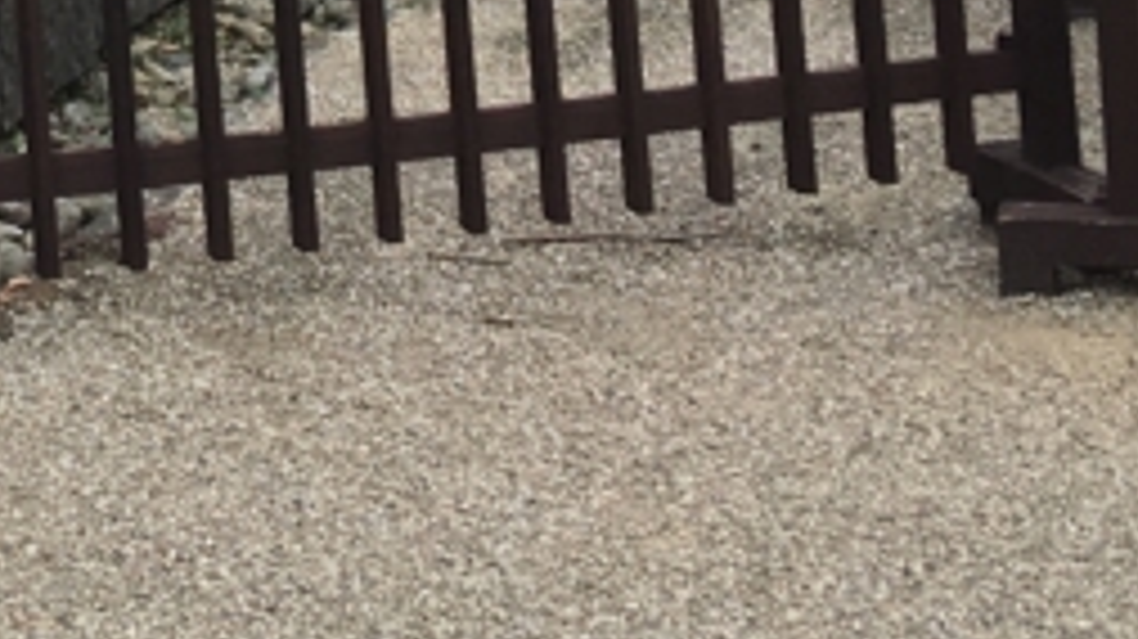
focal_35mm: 128
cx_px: -193
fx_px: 3860
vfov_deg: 8.7
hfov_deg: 16.2
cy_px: -828
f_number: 2.2
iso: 25
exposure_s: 1/1183
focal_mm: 4.15
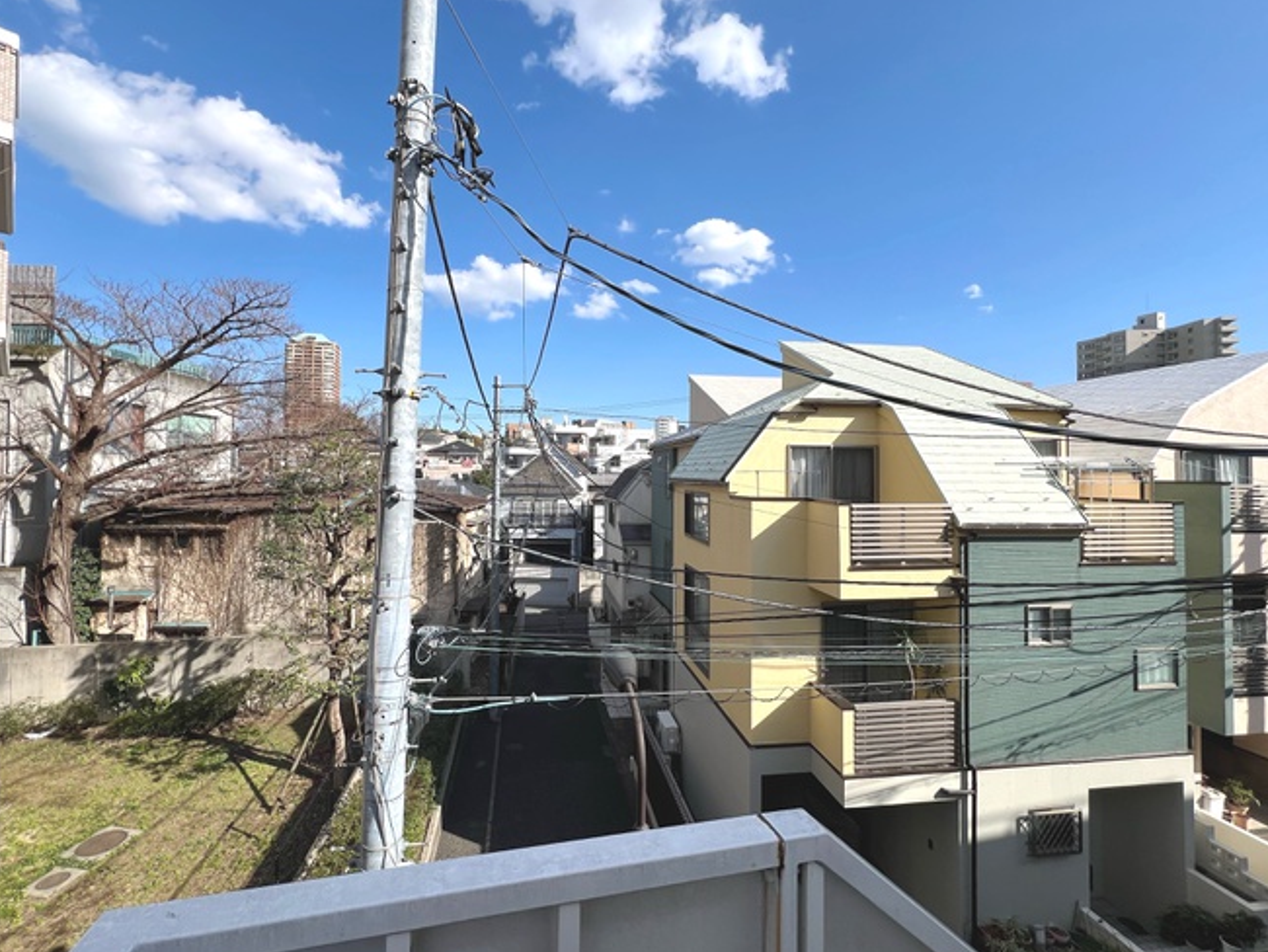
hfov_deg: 102.0
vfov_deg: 85.7
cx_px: 609
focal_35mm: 14
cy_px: 459
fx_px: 513
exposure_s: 1/1845
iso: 32
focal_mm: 1.57
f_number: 1.8
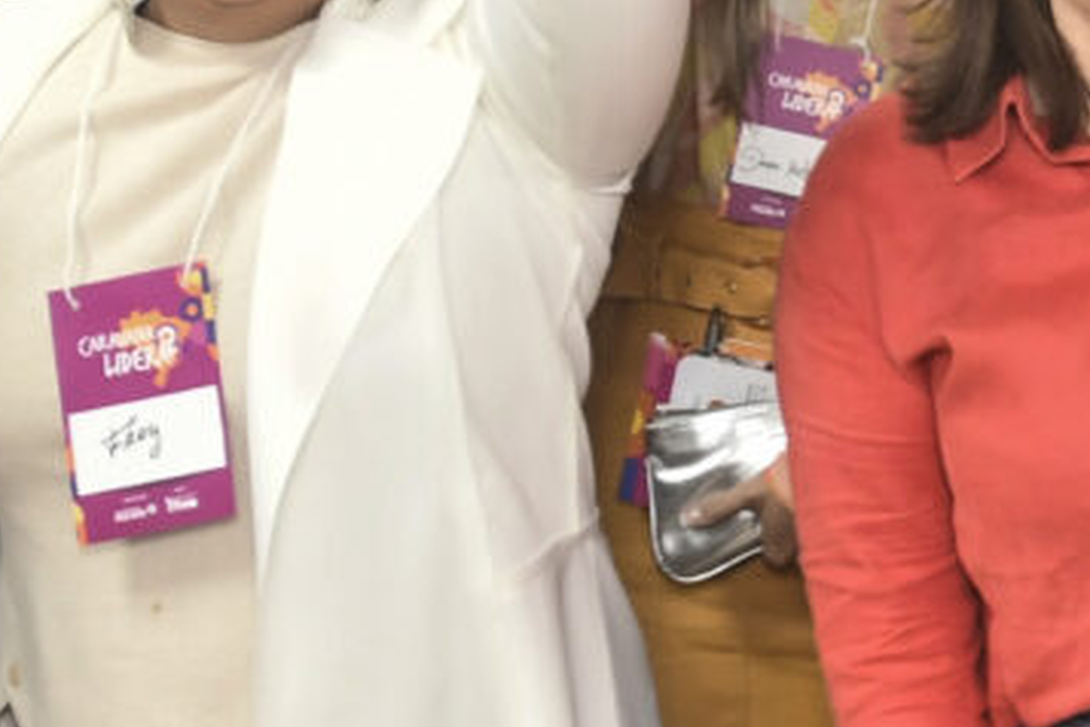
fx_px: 3694
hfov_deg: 15.7
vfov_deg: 11.2
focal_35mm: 122
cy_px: 231
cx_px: 1542
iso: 640
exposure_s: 1/40
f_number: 4.5
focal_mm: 17
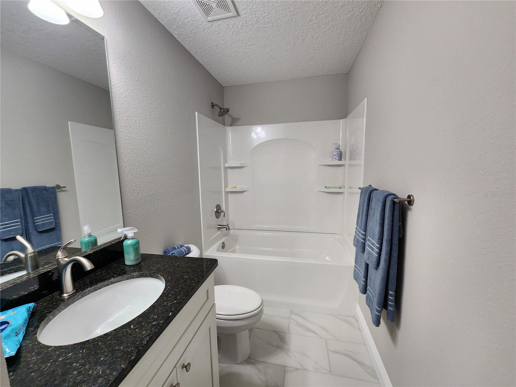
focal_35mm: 13
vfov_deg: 89.9
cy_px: 194
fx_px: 194
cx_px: 258
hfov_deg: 106.2
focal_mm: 2.2
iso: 200
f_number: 2.2
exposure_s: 1/60
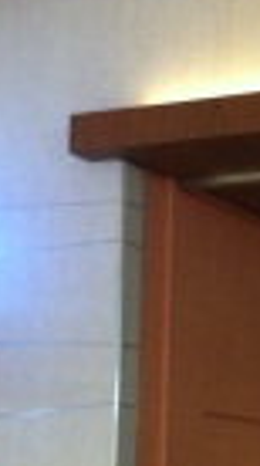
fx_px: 1529
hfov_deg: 9.6
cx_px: 297
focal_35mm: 124
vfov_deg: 17.1
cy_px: 407
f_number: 2.8
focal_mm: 3.85
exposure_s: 1/15
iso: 200
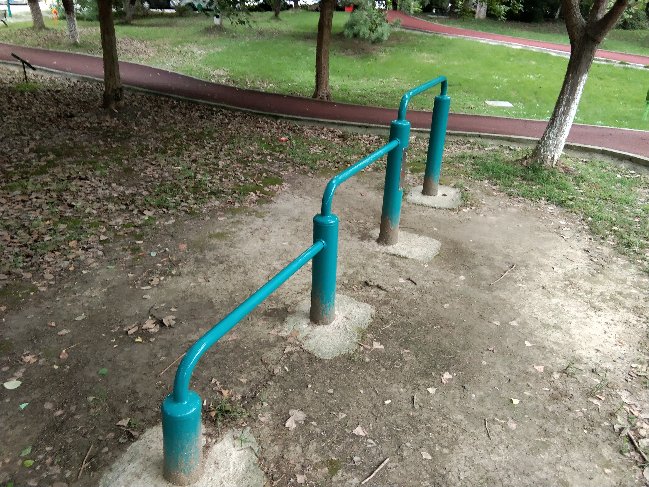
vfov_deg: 45.4
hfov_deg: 58.4
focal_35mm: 31
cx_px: 324
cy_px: 244
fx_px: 581
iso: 125
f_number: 2.2
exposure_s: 1/50
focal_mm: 3.69
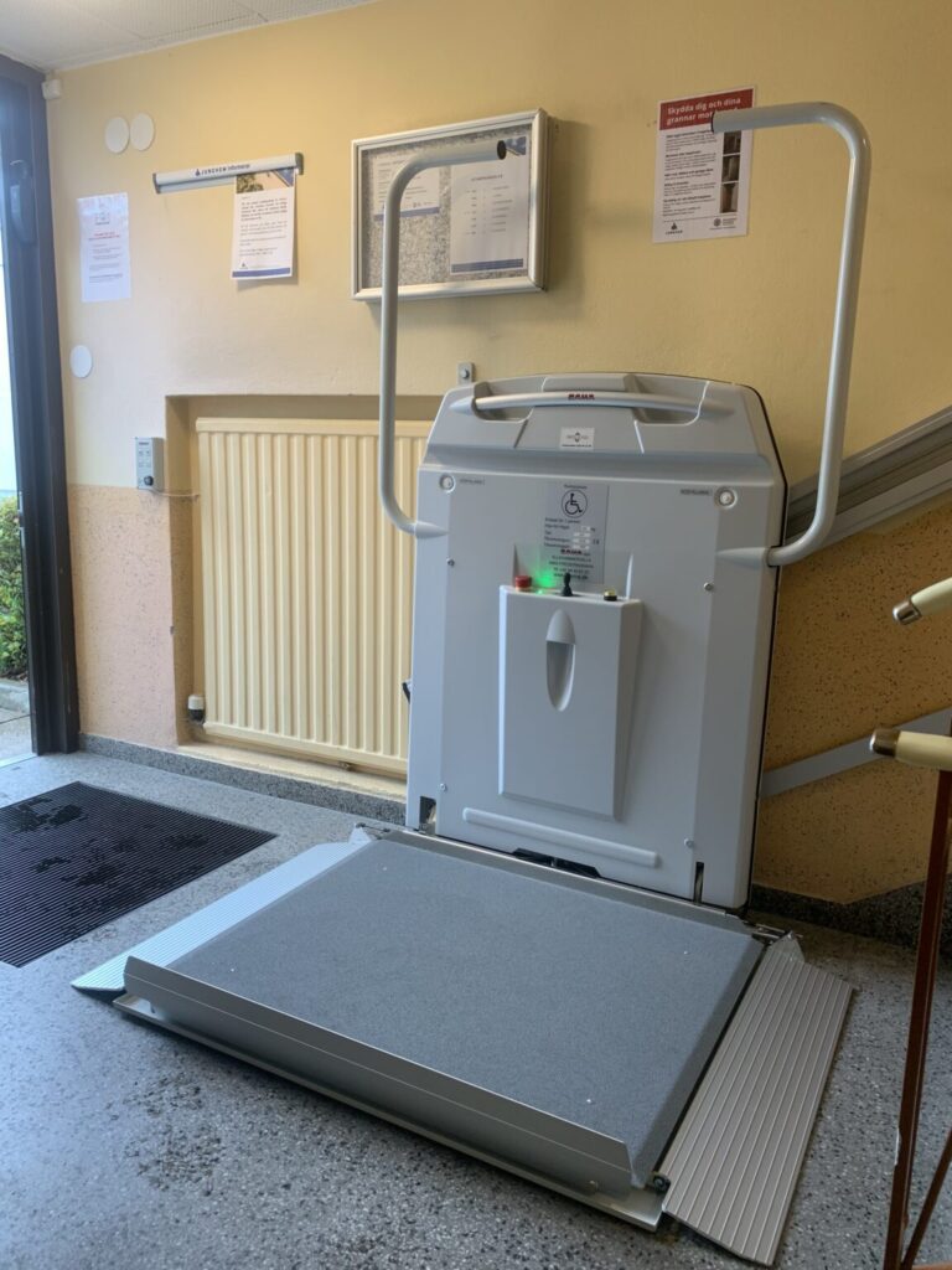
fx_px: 953
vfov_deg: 67.3
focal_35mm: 26
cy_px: 635
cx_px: 476
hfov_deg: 53.1
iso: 64
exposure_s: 1/100
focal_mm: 4.25
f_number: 1.8
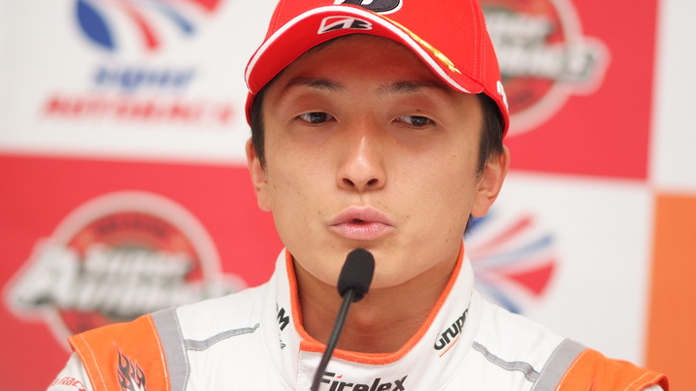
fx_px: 5240
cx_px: 348
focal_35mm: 284
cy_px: 210
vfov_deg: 4.3
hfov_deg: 7.6
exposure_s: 1/250
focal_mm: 180
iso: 400
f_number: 2.8
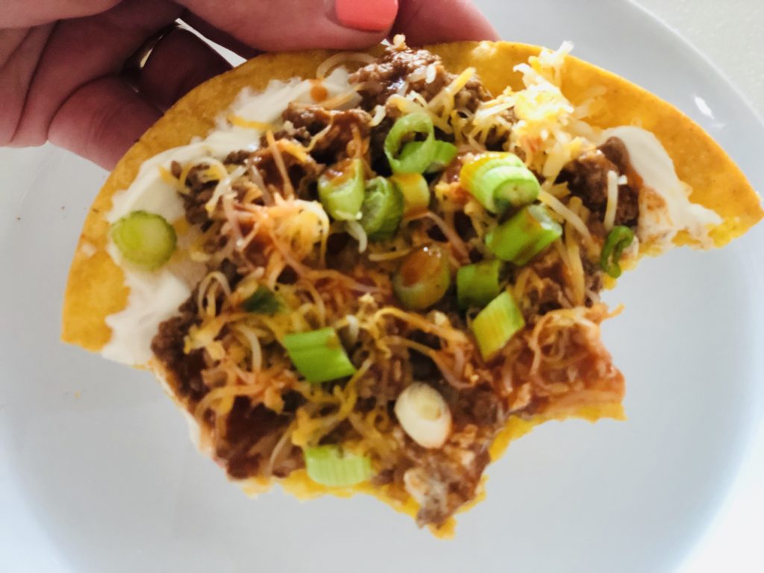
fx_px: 1148
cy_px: 286
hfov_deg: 36.8
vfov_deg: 28.0
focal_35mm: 52
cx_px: 382
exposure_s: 1/15
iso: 160
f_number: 2.4
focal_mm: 6
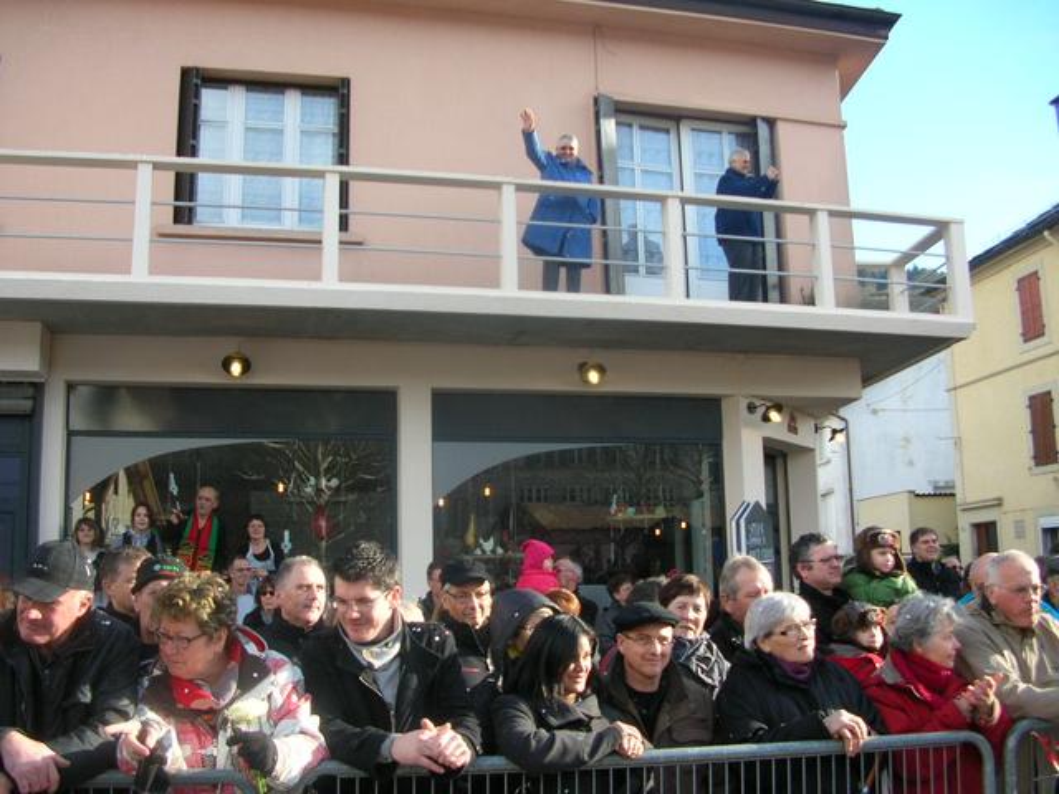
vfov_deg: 40.7
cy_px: 397
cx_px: 530
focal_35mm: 35
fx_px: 1071
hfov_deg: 52.6
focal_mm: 5.8
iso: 50
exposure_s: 1/270
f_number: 2.8
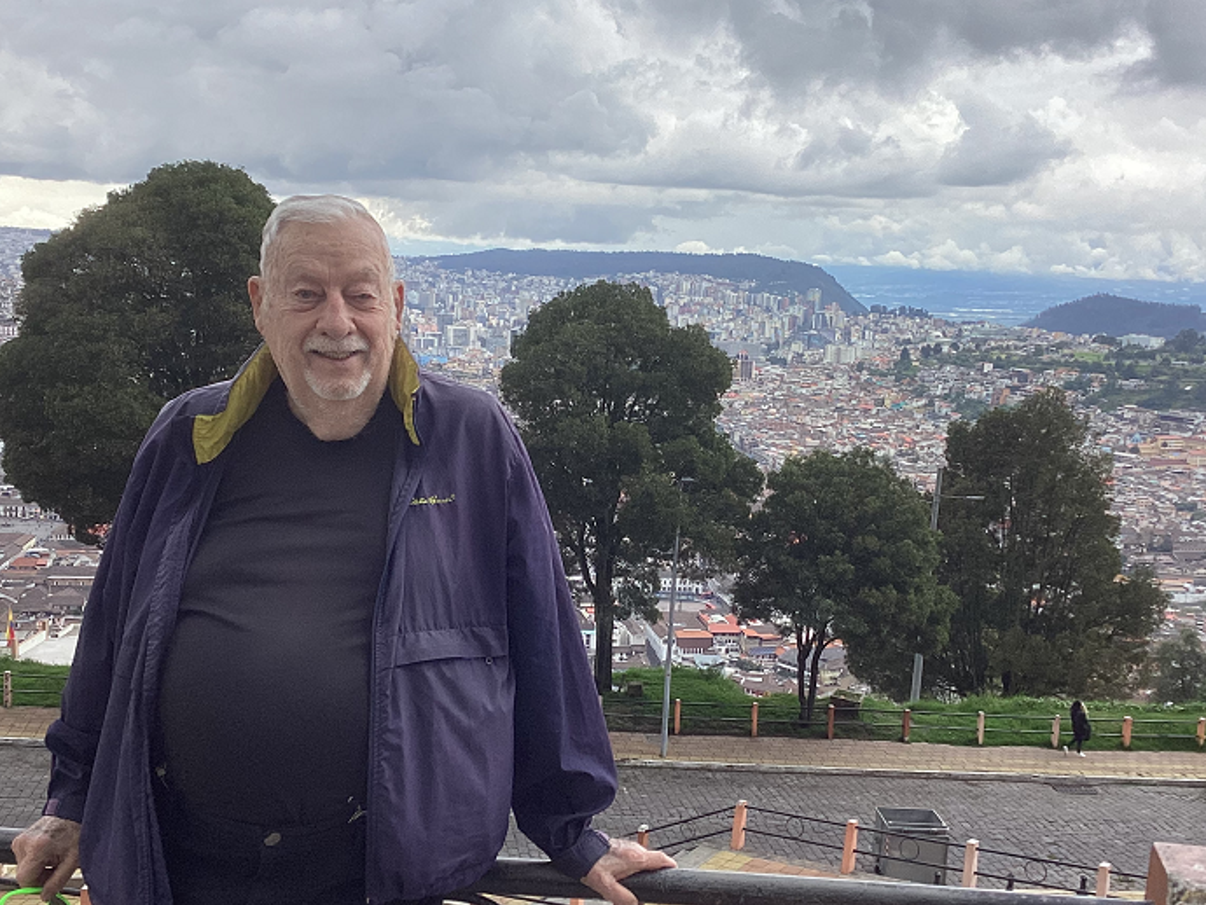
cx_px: 631
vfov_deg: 32.9
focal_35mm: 44
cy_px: 490
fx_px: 1533
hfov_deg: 42.9
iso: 25
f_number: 2.4
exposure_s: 1/532
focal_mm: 3.3
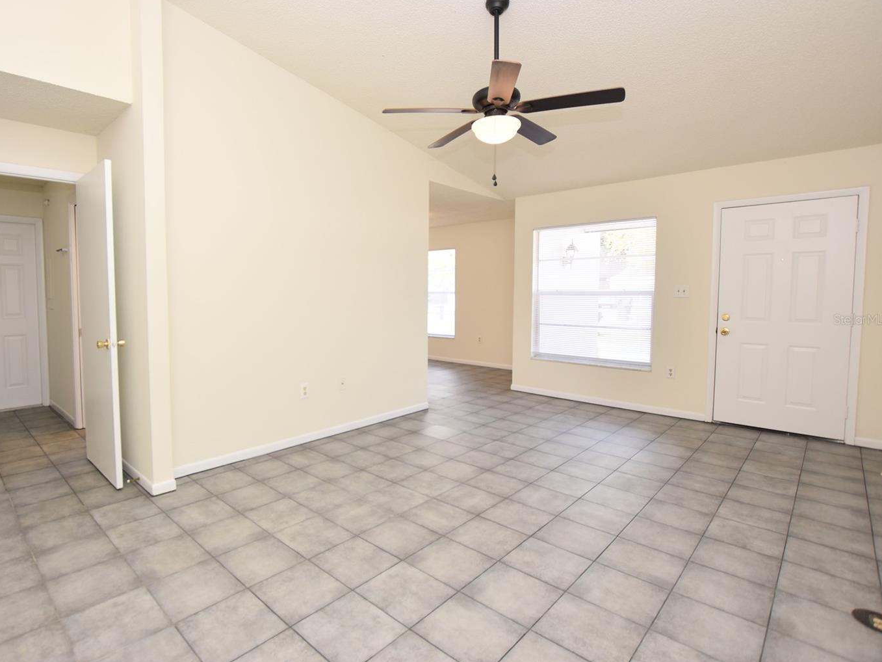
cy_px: 319
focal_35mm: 17
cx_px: 372
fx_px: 433
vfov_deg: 74.7
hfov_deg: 90.3
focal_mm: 10
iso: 200
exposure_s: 1/80
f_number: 4.5
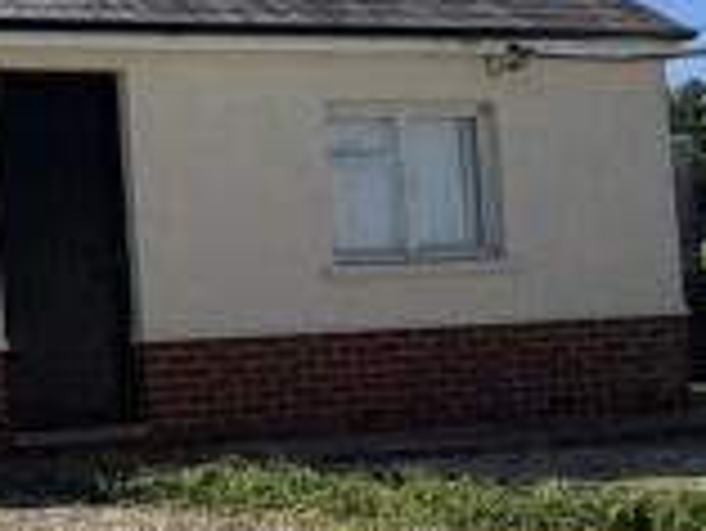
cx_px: 61
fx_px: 1817
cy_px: 286
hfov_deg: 21.5
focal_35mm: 89
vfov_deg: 16.6
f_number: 1.78
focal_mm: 6.76
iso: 80
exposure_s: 1/4049
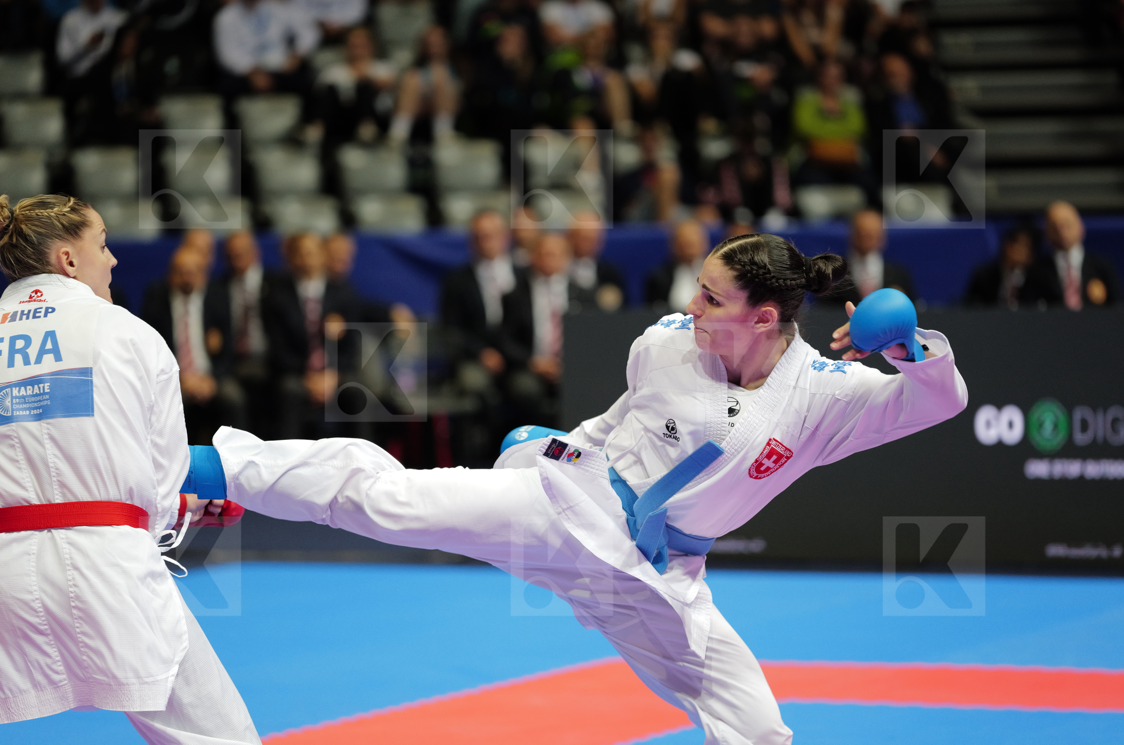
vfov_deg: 9.2
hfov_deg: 13.8
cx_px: 562
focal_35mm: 149
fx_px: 4644
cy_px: 372
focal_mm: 149
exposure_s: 1/1000
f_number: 2.8
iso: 2500
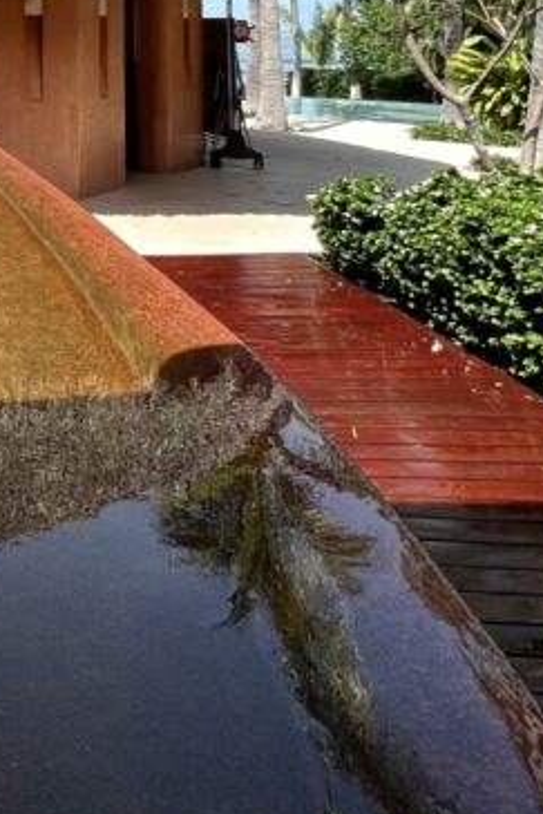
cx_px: -212
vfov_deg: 42.9
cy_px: -16
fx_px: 859
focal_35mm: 38
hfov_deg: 27.4
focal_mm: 1.57
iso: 32
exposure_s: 1/1119
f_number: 1.8
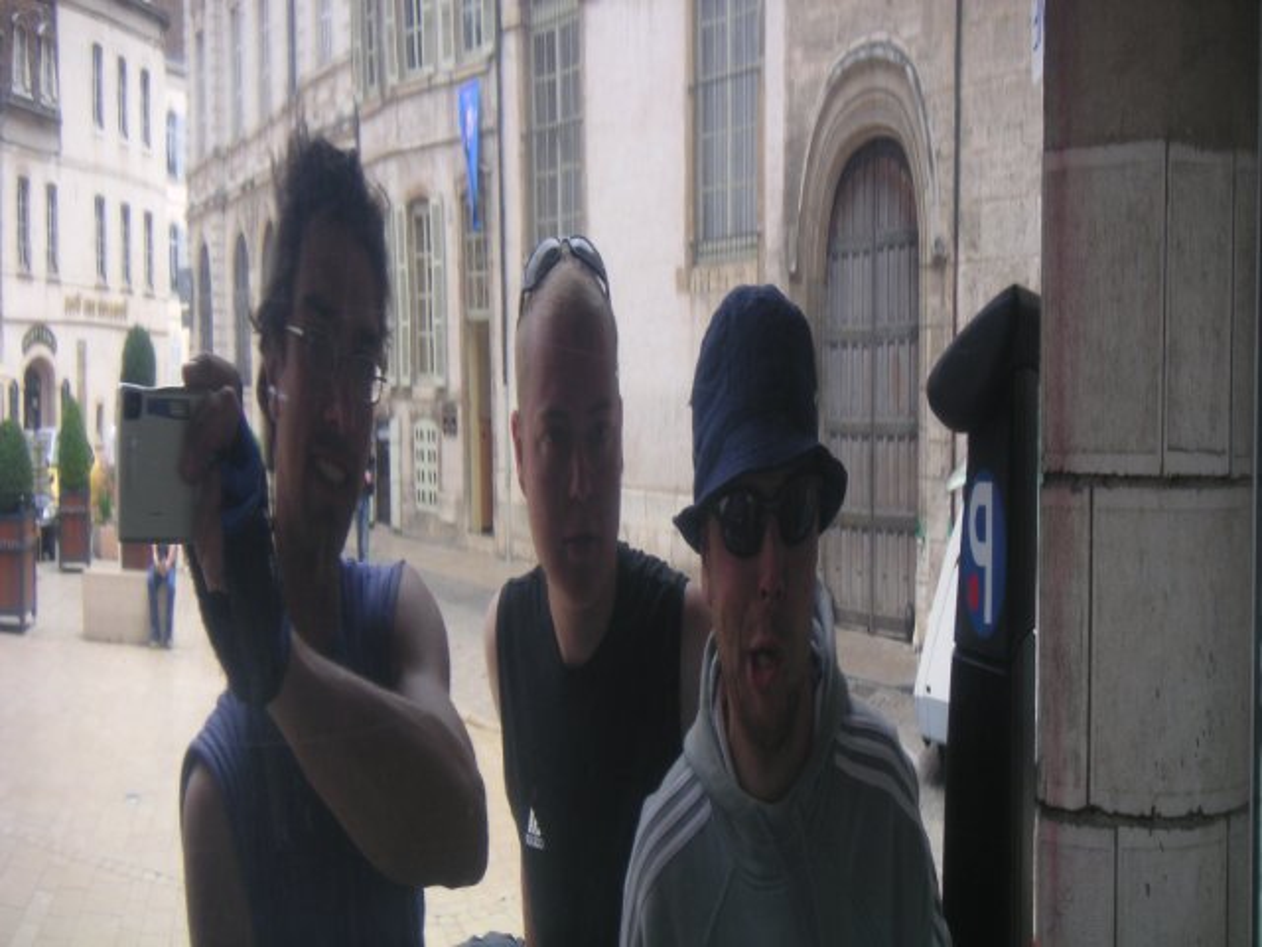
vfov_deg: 26.6
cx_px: 631
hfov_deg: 34.9
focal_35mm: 55
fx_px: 2005
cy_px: 474
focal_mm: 8.5
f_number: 3
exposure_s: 1/180
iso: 50
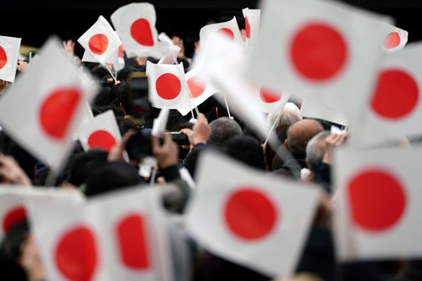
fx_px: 4724
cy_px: 140
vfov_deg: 3.4
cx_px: 212
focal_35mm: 403
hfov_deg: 5.1
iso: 400
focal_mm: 400
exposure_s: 1/500
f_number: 7.1
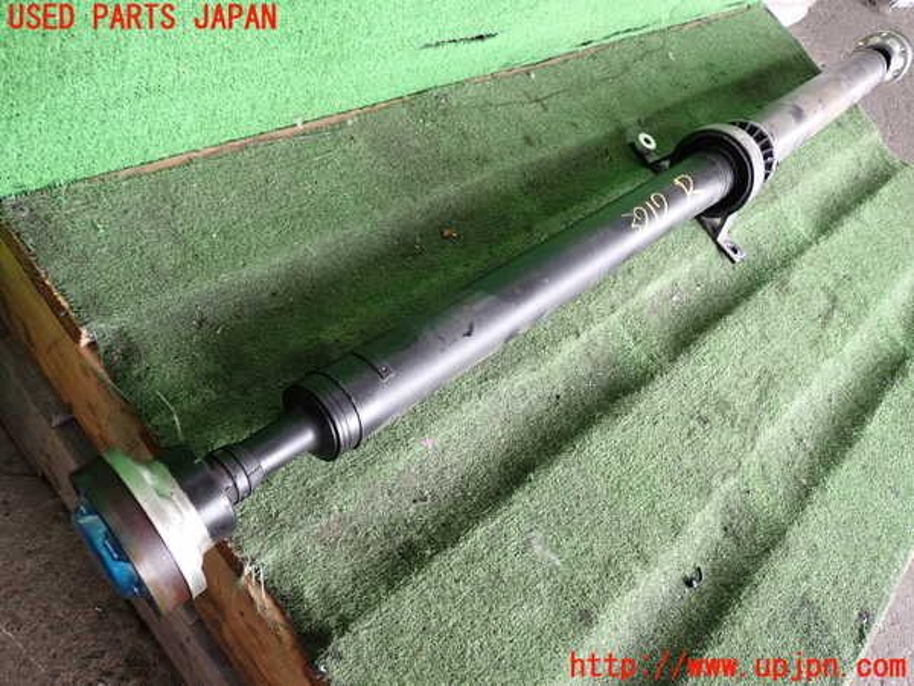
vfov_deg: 46.8
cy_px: 343
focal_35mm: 30
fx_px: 792
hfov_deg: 60.0
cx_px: 457
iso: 250
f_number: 2.3
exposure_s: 1/125
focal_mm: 5.4
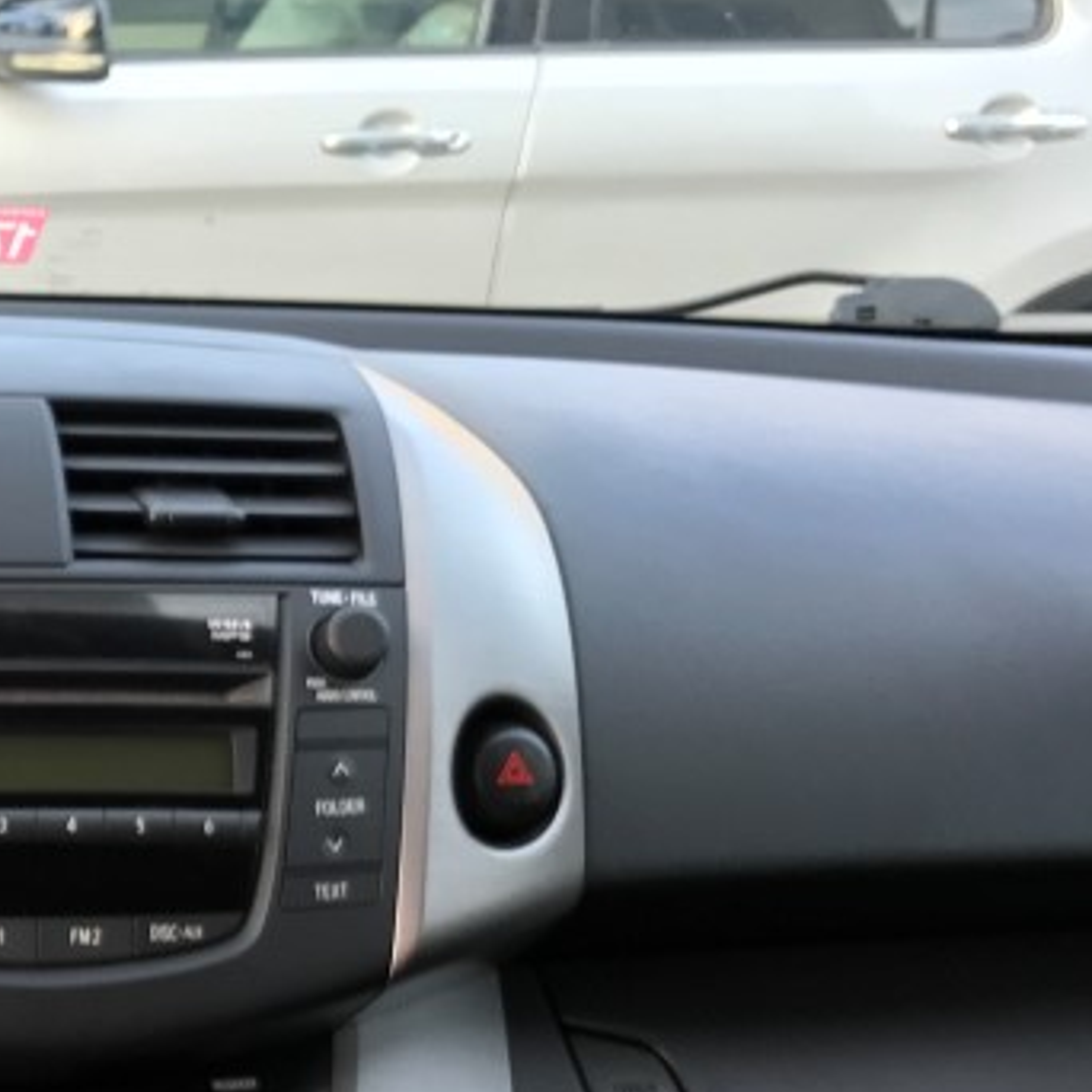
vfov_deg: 23.0
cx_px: -204
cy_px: 907
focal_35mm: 74
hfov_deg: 21.7
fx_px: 2641
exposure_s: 1/60
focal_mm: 3.99
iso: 25
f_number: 1.8
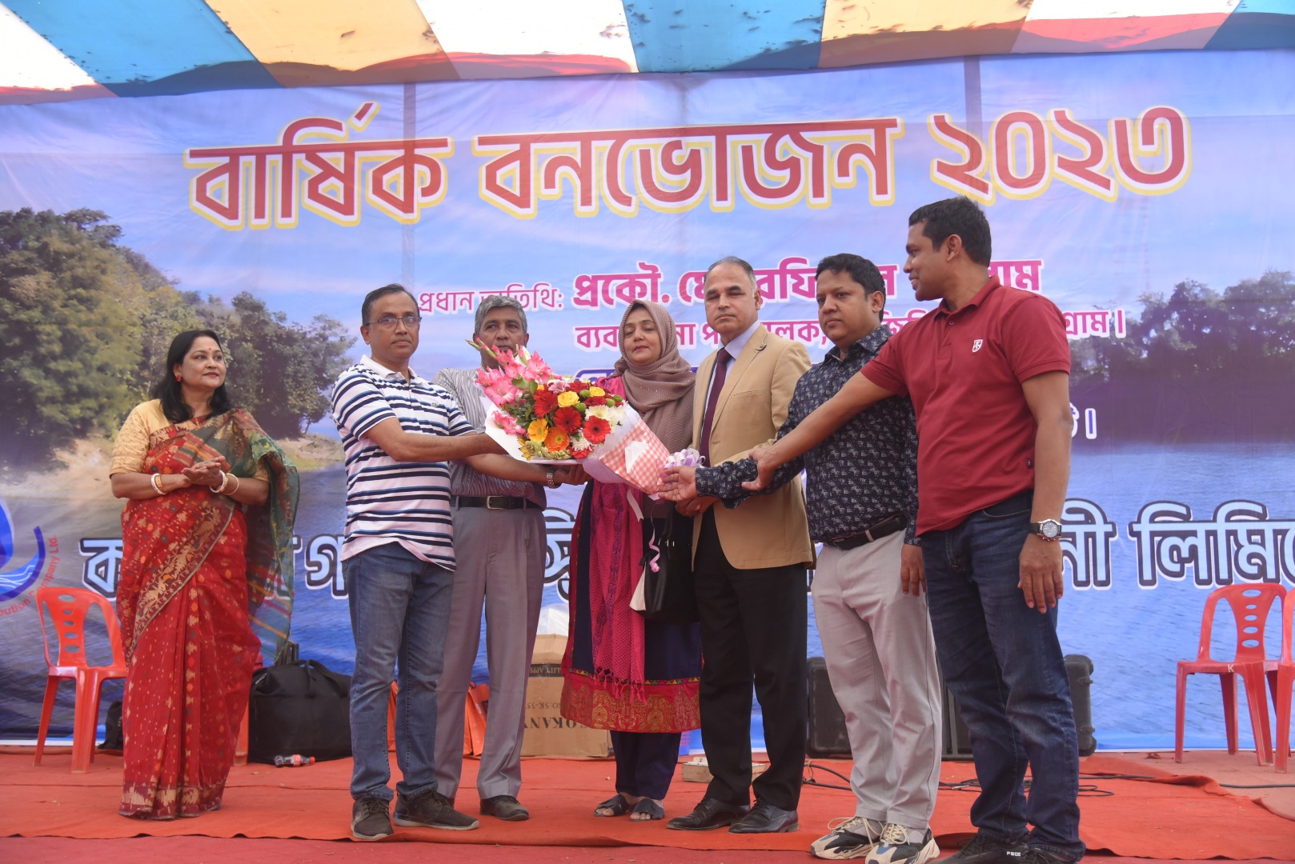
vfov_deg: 33.4
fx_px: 1439
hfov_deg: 48.4
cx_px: 648
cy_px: 432
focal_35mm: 40
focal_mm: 40
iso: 1250
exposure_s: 1/200
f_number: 4
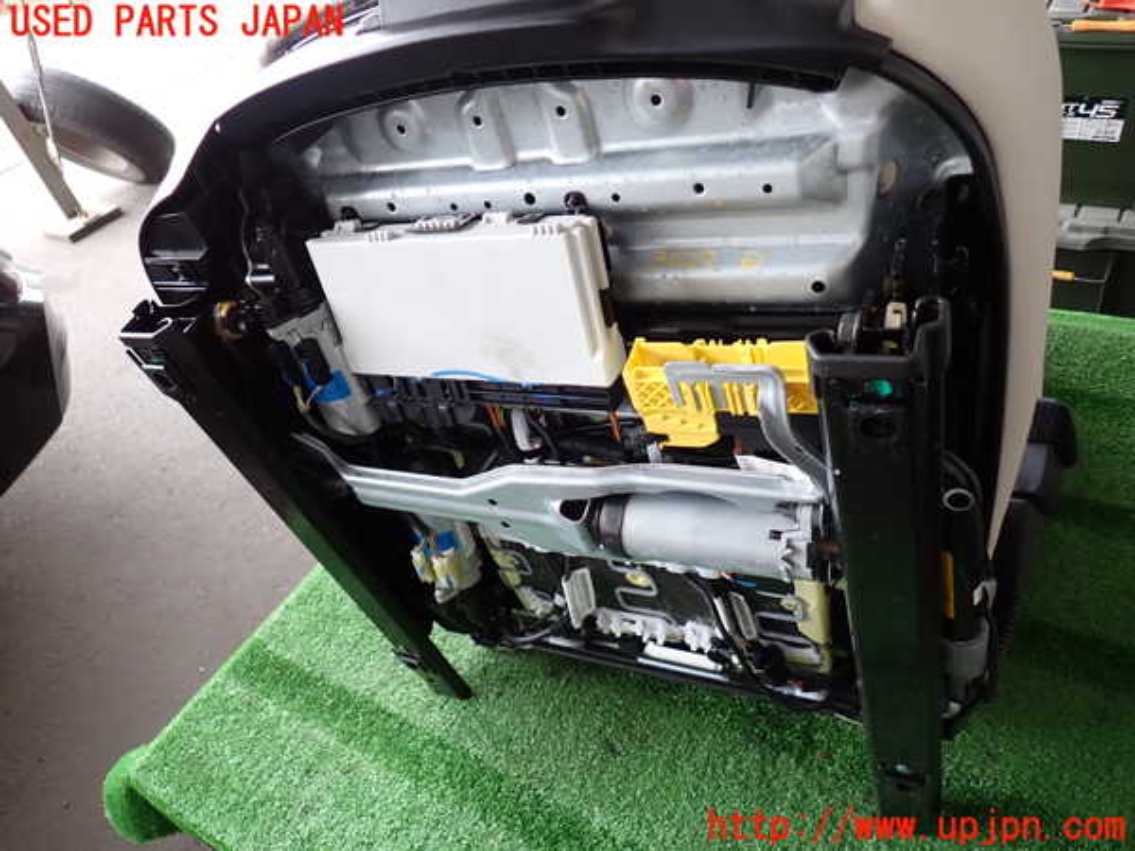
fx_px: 820
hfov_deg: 69.4
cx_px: 568
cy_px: 426
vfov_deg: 54.9
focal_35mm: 25
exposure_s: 1/60
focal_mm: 4.5
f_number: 2
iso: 125
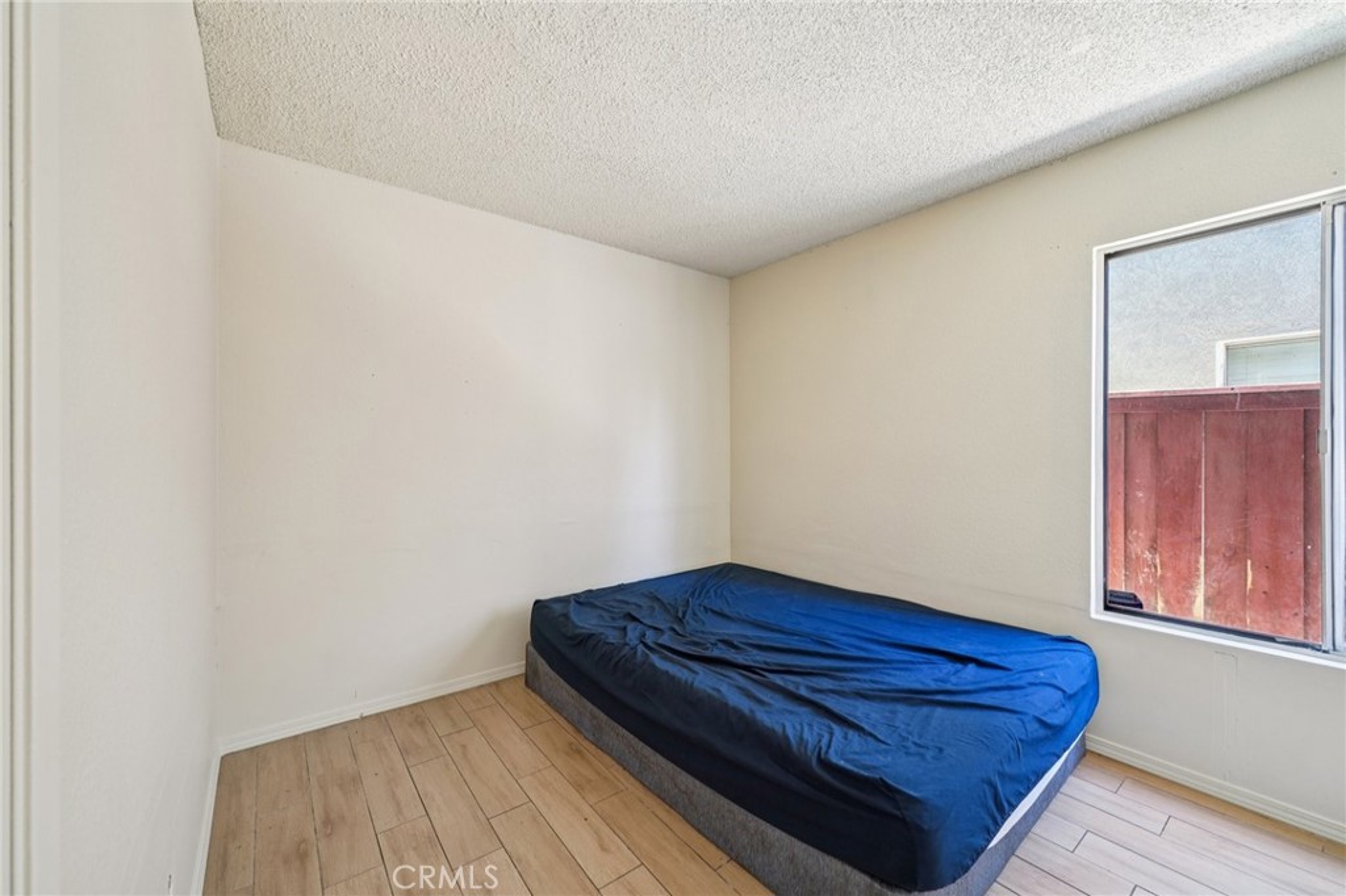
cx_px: 673
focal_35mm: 13
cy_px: 448
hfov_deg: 108.3
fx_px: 486
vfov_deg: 85.4
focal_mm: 13
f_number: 8
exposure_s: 1/4
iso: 400
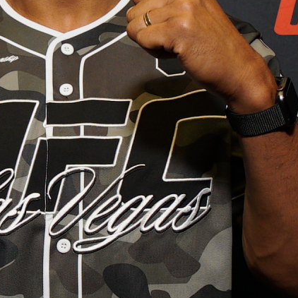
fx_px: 565
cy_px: 25
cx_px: 56
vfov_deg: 28.3
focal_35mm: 58
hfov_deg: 28.9
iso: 500
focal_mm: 16
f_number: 3.5
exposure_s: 1/60
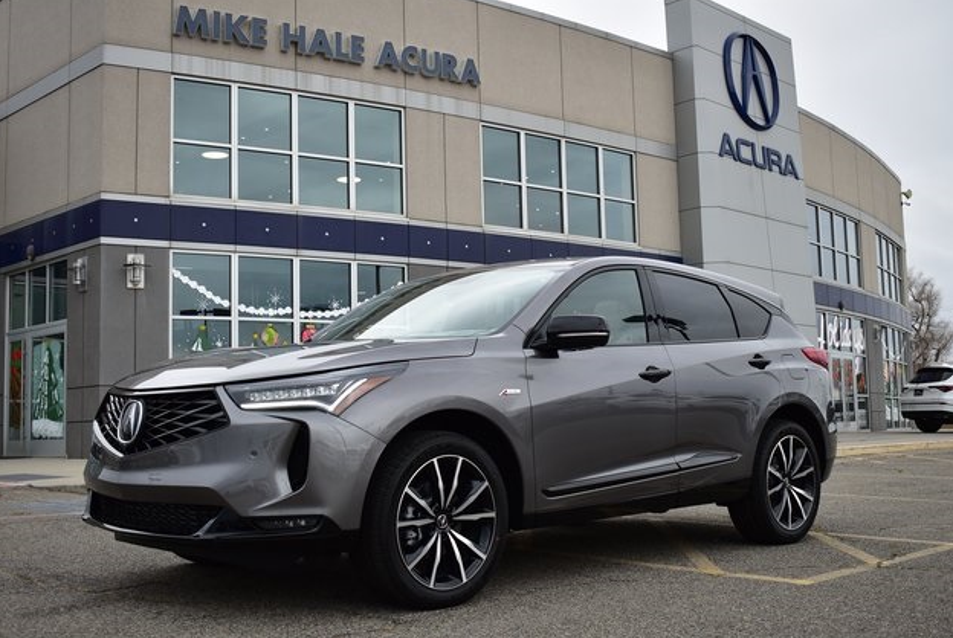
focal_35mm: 42
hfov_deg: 46.8
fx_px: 1100
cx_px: 473
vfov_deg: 32.3
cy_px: 317
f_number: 5
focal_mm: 27
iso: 100
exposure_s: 1/100
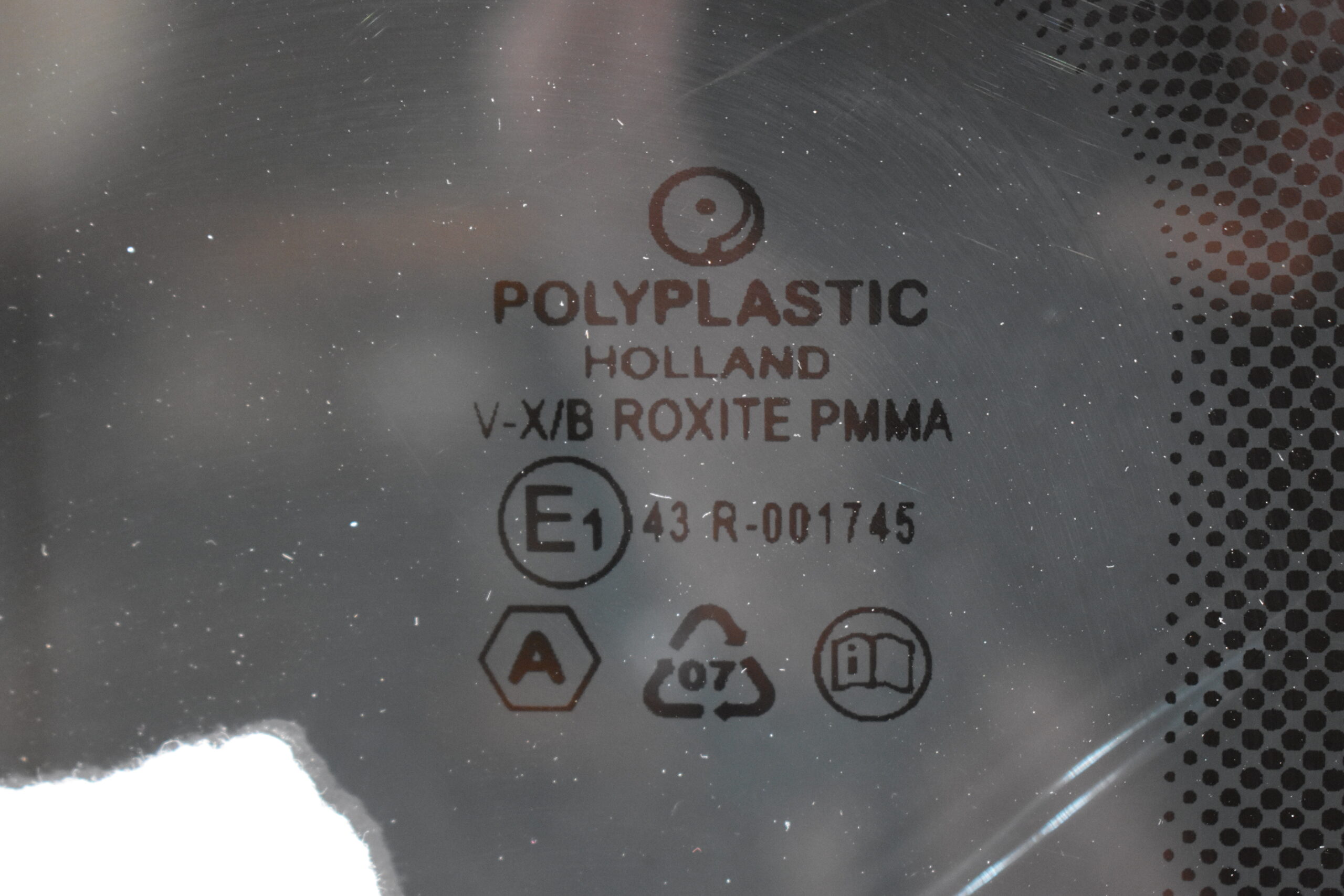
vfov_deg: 16.6
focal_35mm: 82
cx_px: 672
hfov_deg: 24.6
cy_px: 448
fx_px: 3080
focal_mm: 55
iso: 3200
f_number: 5.6
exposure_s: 1/50
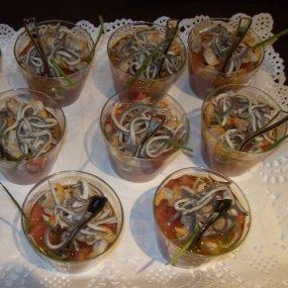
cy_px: 153
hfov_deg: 34.3
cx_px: 91
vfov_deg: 34.7
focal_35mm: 49
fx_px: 461
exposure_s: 1/16
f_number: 2.7
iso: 80
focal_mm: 6
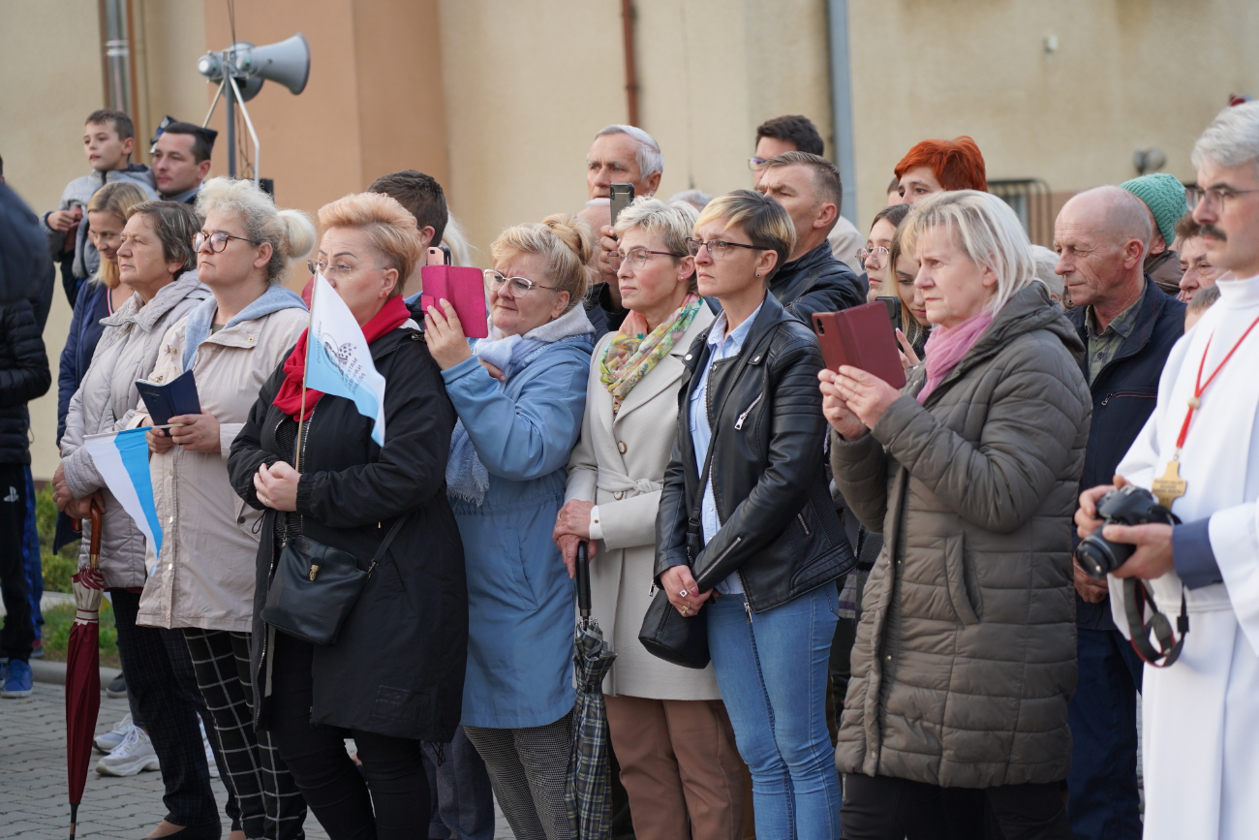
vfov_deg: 13.0
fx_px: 3672
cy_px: 420
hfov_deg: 19.5
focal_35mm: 105
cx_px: 630
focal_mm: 105
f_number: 4
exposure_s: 1/160
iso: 400
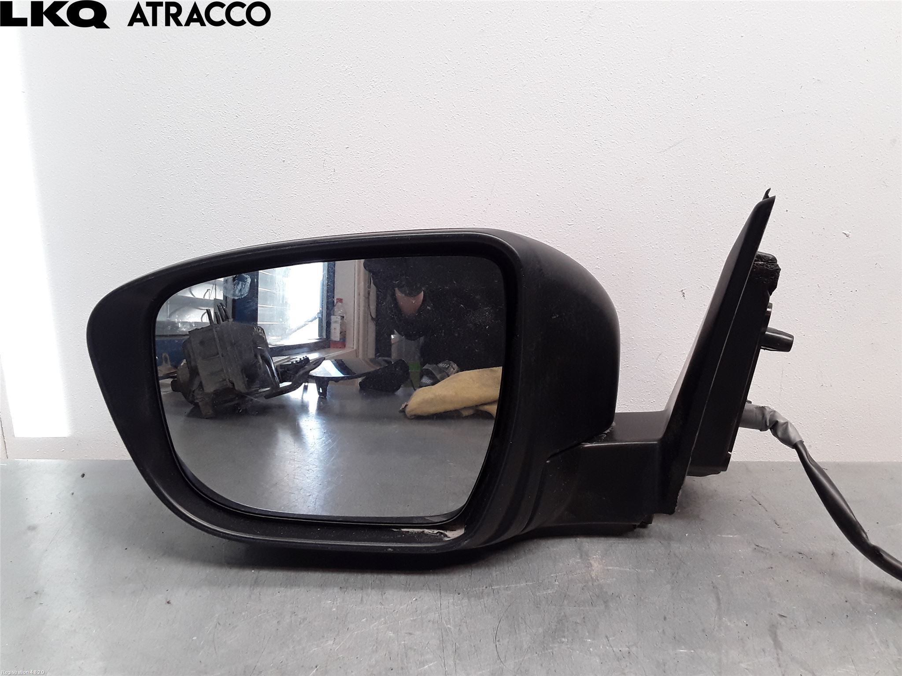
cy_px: 338
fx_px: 730
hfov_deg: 63.4
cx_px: 451
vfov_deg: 49.7
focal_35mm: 28
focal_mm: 2.91
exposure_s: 1/111
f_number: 1.9
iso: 100
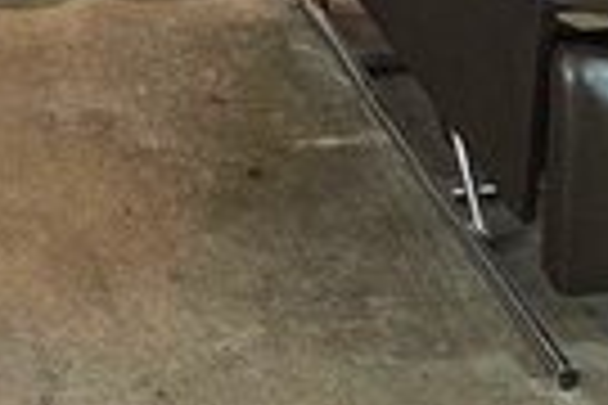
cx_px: 11
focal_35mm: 112
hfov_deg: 17.9
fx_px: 1891
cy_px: -614
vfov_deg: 10.3
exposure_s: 1/60
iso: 800
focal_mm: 5.4
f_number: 1.8
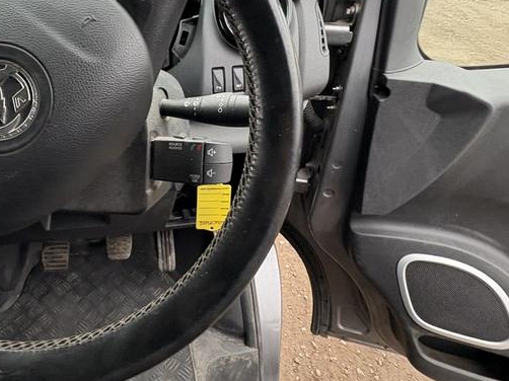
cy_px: 133
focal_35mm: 25
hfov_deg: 65.8
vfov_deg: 53.9
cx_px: 137
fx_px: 367
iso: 200
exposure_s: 1/69
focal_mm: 2.22
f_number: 2.2
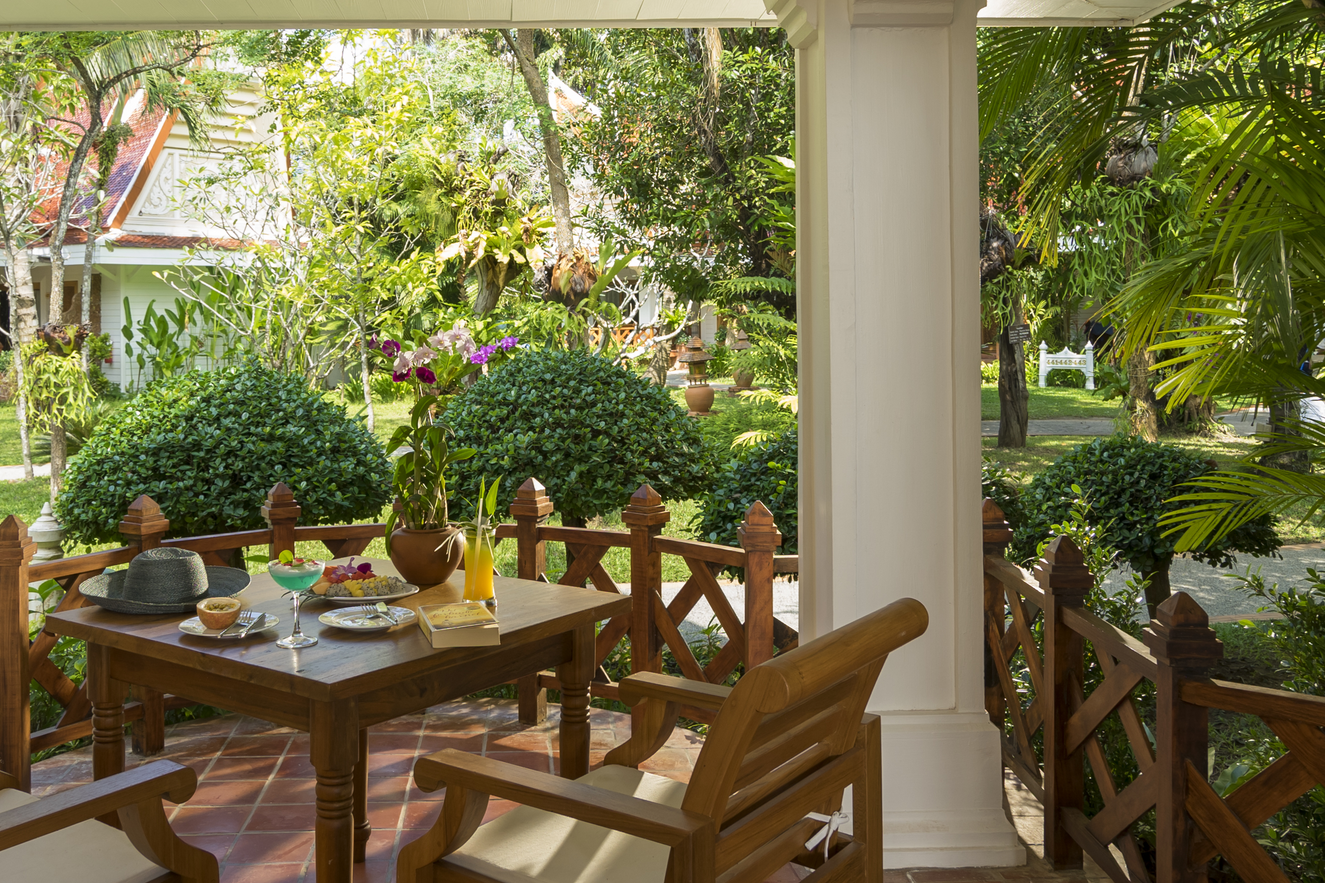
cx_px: 563
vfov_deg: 36.5
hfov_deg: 52.9
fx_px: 1325
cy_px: 300
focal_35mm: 36
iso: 80
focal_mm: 16
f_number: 5
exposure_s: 1/80
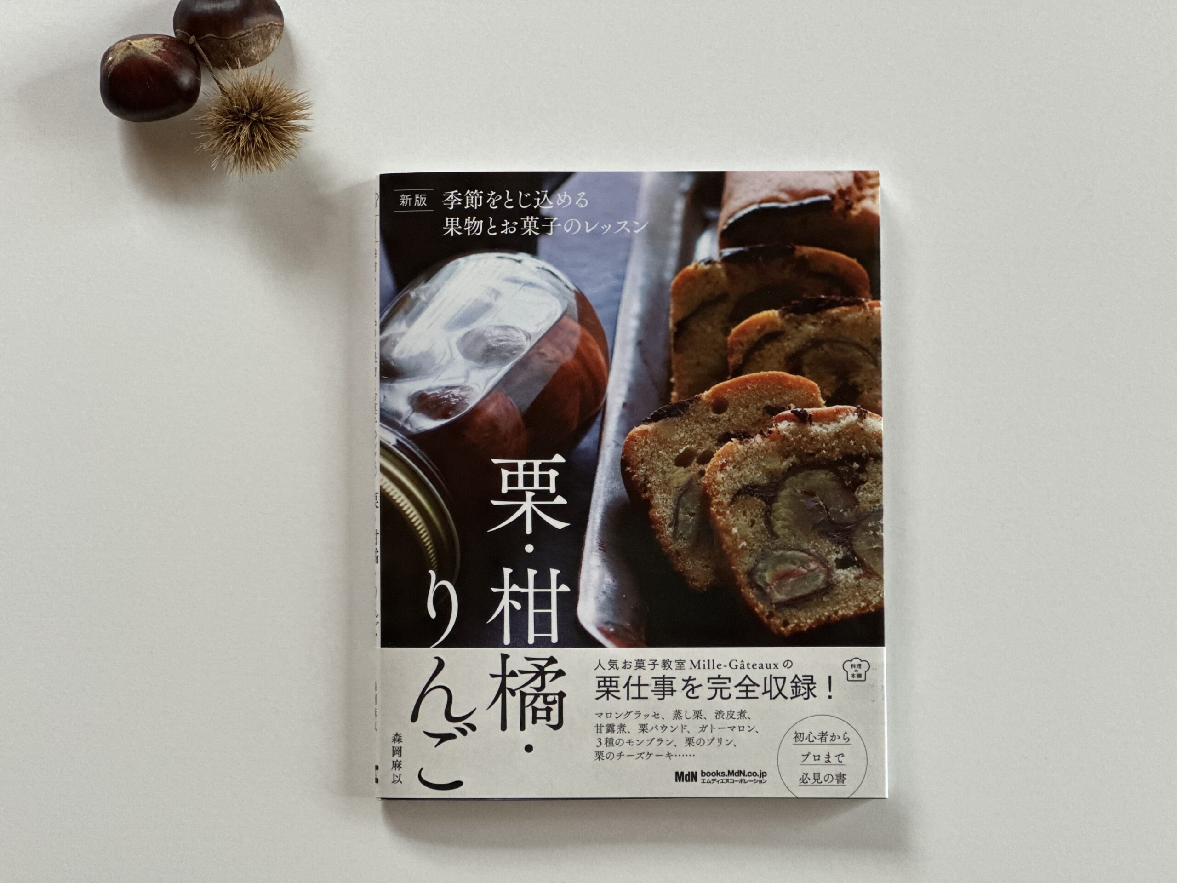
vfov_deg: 19.1
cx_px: 588
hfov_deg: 25.3
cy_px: 442
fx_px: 2618
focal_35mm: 77
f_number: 2.8
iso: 400
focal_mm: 9
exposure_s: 1/30
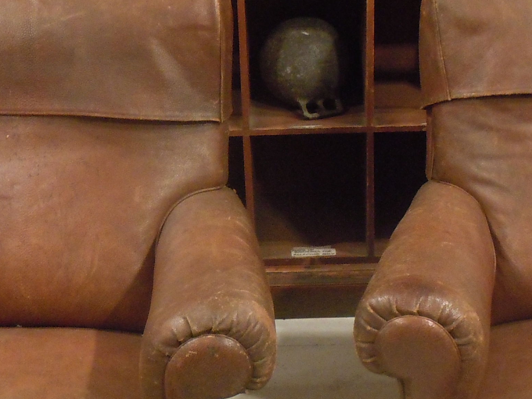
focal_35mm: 84
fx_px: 1291
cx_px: 319
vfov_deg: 17.5
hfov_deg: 23.3
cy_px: 264
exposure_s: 1/8
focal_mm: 5.4
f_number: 3.5
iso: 400
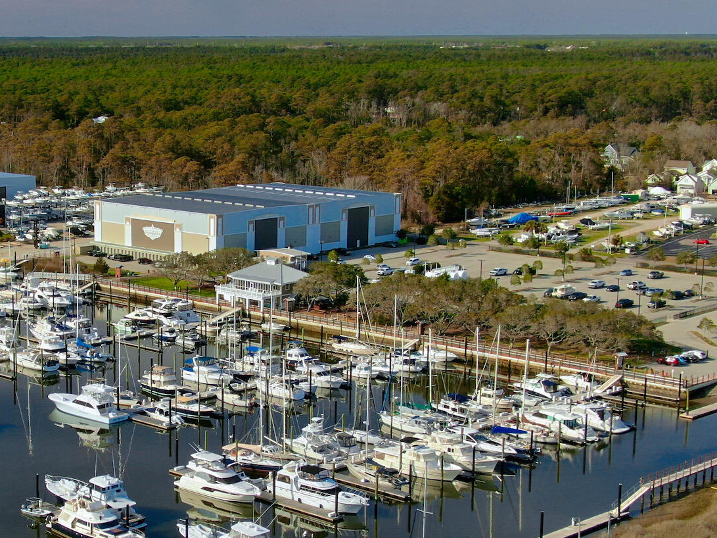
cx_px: 175
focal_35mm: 77
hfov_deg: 25.0
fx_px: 1595
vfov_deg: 19.1
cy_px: 333
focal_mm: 7.23
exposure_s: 1/40
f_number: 3.5
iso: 110
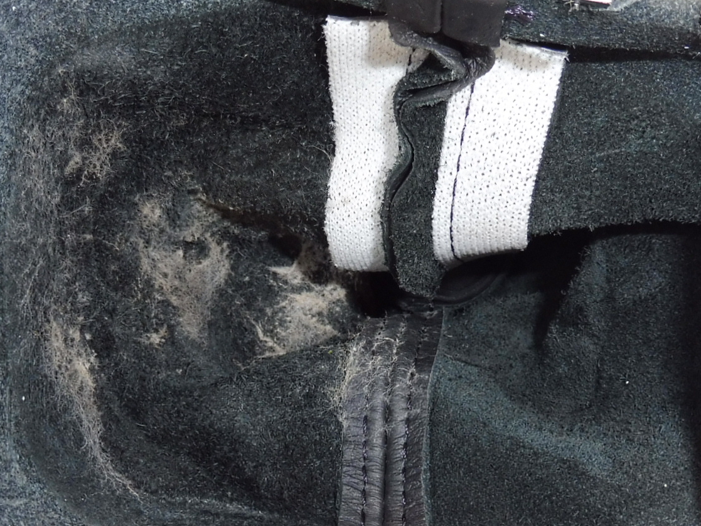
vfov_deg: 32.8
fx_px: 891
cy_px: 303
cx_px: 304
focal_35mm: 44
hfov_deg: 42.8
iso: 200
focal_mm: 4.3
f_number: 3.5
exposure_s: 1/60
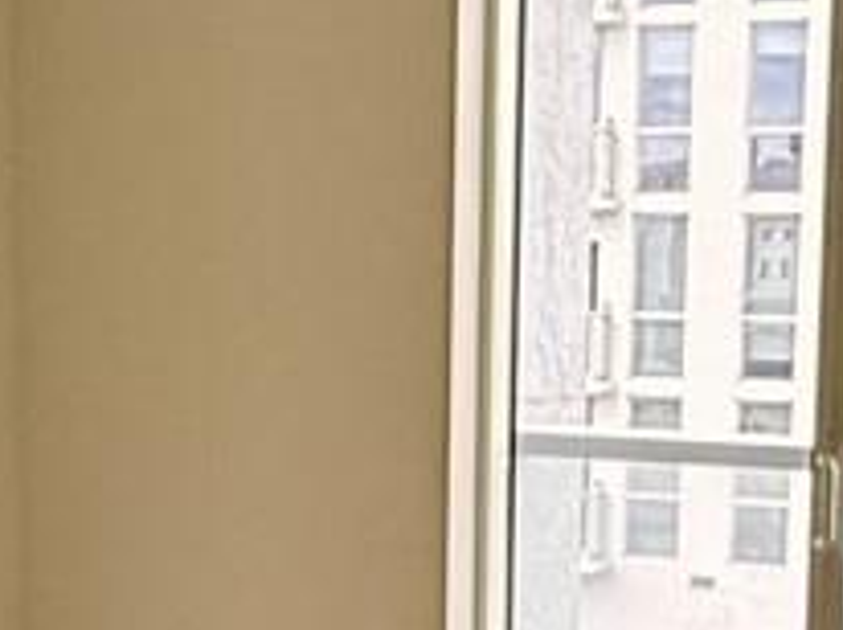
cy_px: 736
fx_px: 2651
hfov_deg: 18.1
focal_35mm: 109
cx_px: 430
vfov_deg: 13.2
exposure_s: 1/120
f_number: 2.2
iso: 80
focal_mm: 2.22
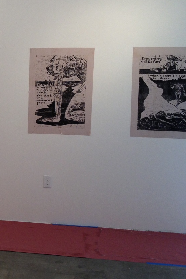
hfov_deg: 18.3
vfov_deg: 28.4
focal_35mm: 71
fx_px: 550
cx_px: -34
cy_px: 109
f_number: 2.4
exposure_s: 1/120
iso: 64
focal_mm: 4.28
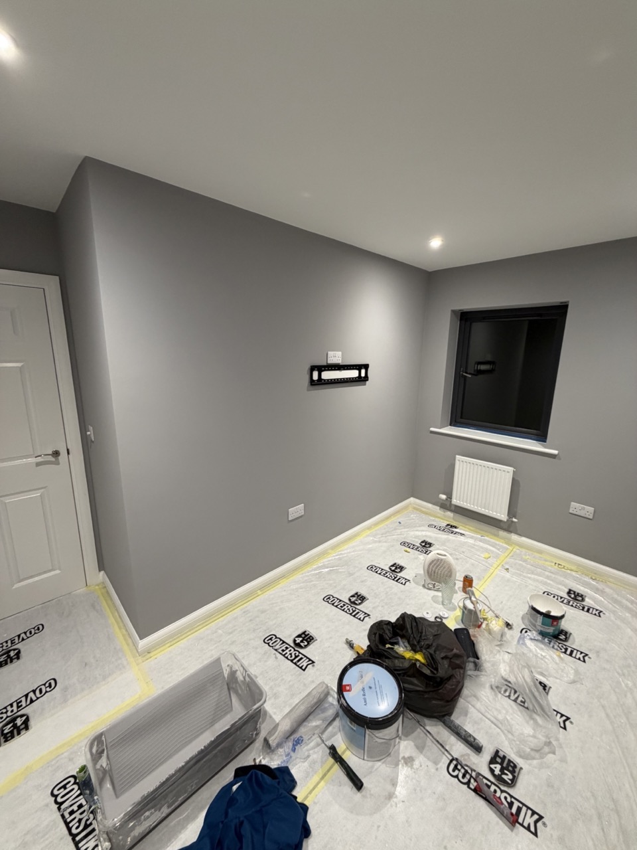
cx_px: 318
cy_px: 425
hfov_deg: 85.7
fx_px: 344
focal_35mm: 14
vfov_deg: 102.1
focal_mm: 2.22
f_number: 2.2
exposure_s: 1/50
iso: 200
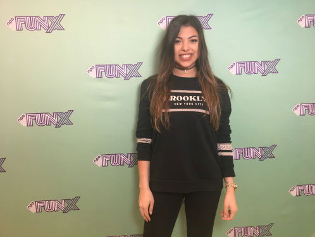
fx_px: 264
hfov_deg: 61.6
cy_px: 118
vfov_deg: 48.3
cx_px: 158
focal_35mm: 29
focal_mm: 4.15
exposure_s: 1/17
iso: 50
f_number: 2.2
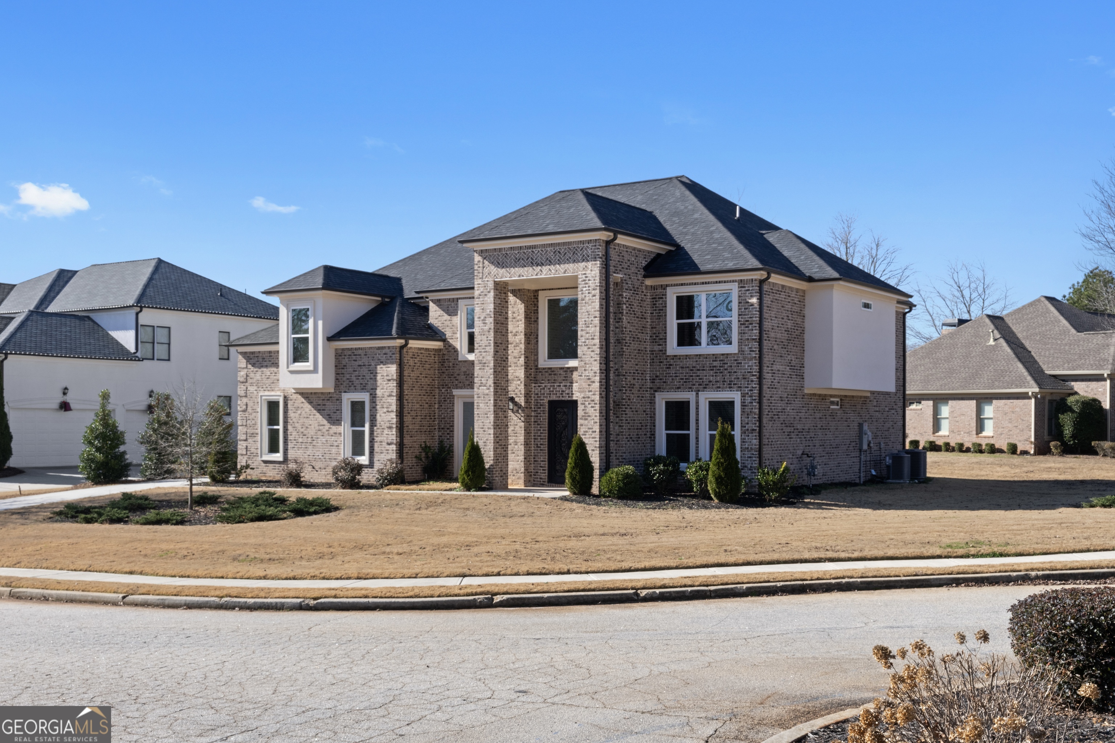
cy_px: 372
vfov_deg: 40.8
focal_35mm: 32
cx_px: 558
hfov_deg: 58.3
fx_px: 1000
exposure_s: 1/200
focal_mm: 32.3
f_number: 13
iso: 400
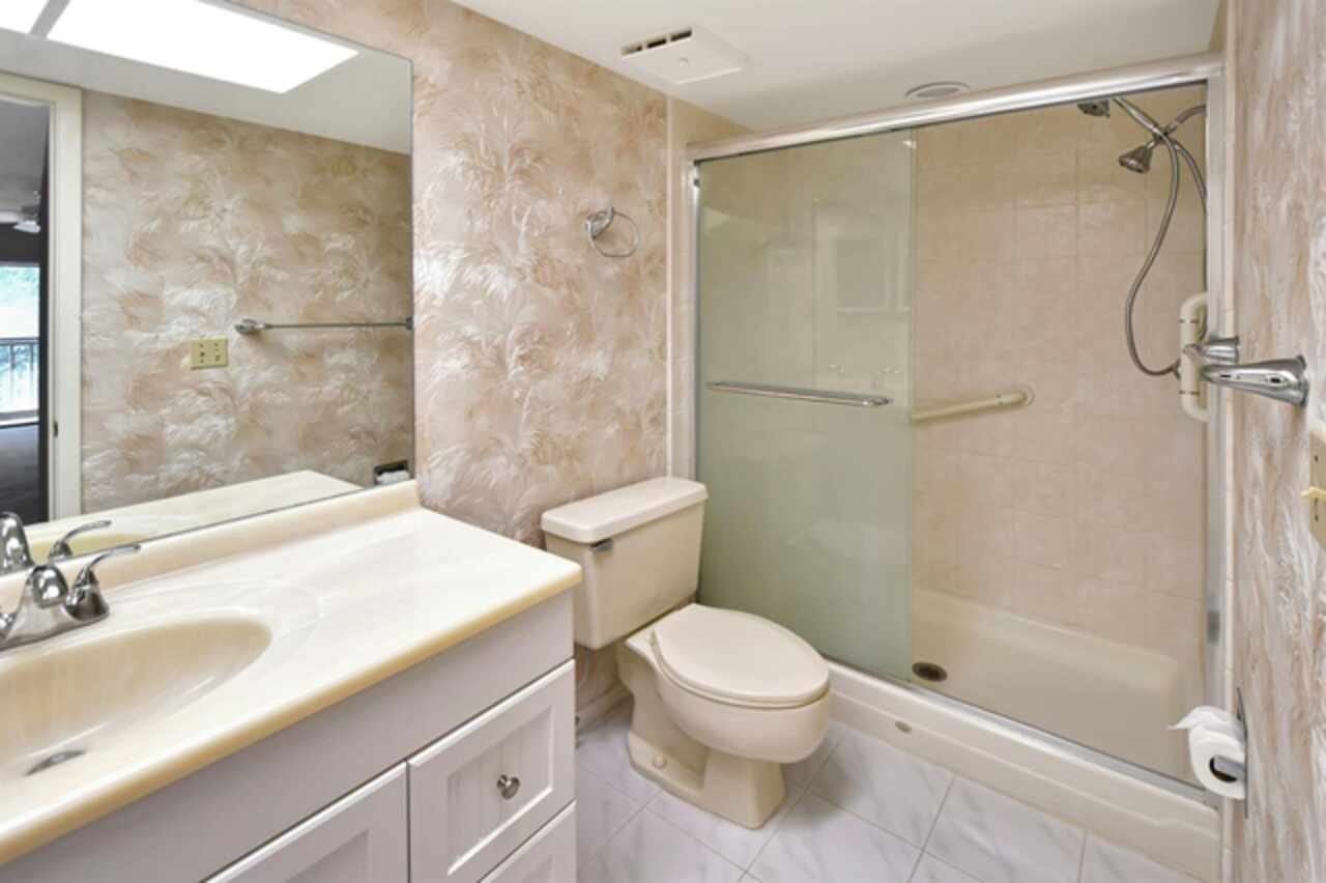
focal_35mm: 15
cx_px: 663
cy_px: 442
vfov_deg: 77.3
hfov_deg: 100.4
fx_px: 552
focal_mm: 10
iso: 100
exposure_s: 1/6
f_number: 3.5
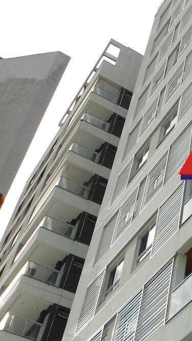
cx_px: 270
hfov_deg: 18.0
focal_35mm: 61
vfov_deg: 34.4
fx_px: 552
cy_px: 163
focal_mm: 4.6
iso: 80
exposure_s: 1/1500
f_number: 3.2
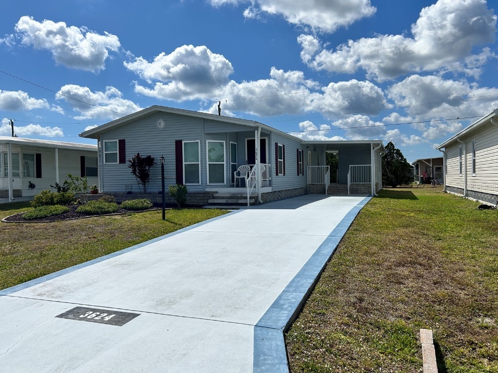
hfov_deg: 65.3
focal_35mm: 27
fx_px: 389
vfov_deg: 51.4
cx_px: 247
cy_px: 186
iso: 50
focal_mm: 5.7
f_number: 1.5
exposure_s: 1/12658
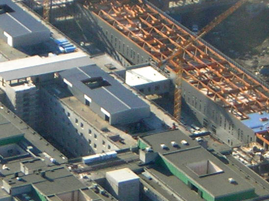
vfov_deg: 4.7
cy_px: 178
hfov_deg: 6.3
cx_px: 102
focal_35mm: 315
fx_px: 2446
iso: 50
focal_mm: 14.1
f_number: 4.7
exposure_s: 1/261
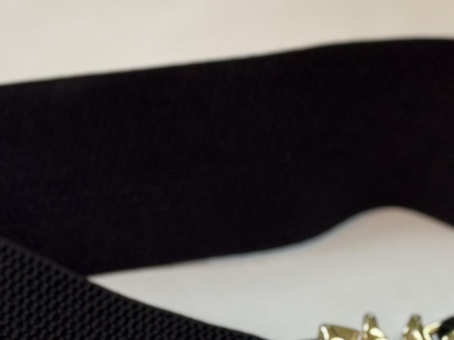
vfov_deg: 9.8
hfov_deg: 13.0
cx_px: 359
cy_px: 287
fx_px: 1980
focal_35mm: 151
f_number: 1.78
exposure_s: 1/100
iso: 64
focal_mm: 6.76
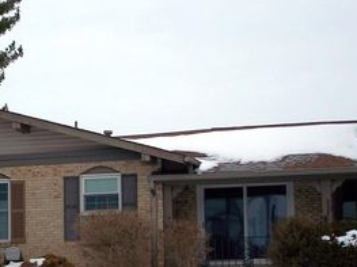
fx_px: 1000
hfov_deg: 20.0
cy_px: 204
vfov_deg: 15.2
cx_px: 54
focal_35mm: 97
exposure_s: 1/400
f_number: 3.2
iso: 64
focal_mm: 10.7
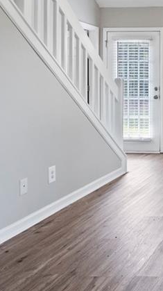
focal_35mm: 41
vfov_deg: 48.2
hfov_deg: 21.1
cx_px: 283
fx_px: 316
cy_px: 86
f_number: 7.1
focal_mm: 16
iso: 500
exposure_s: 1/15
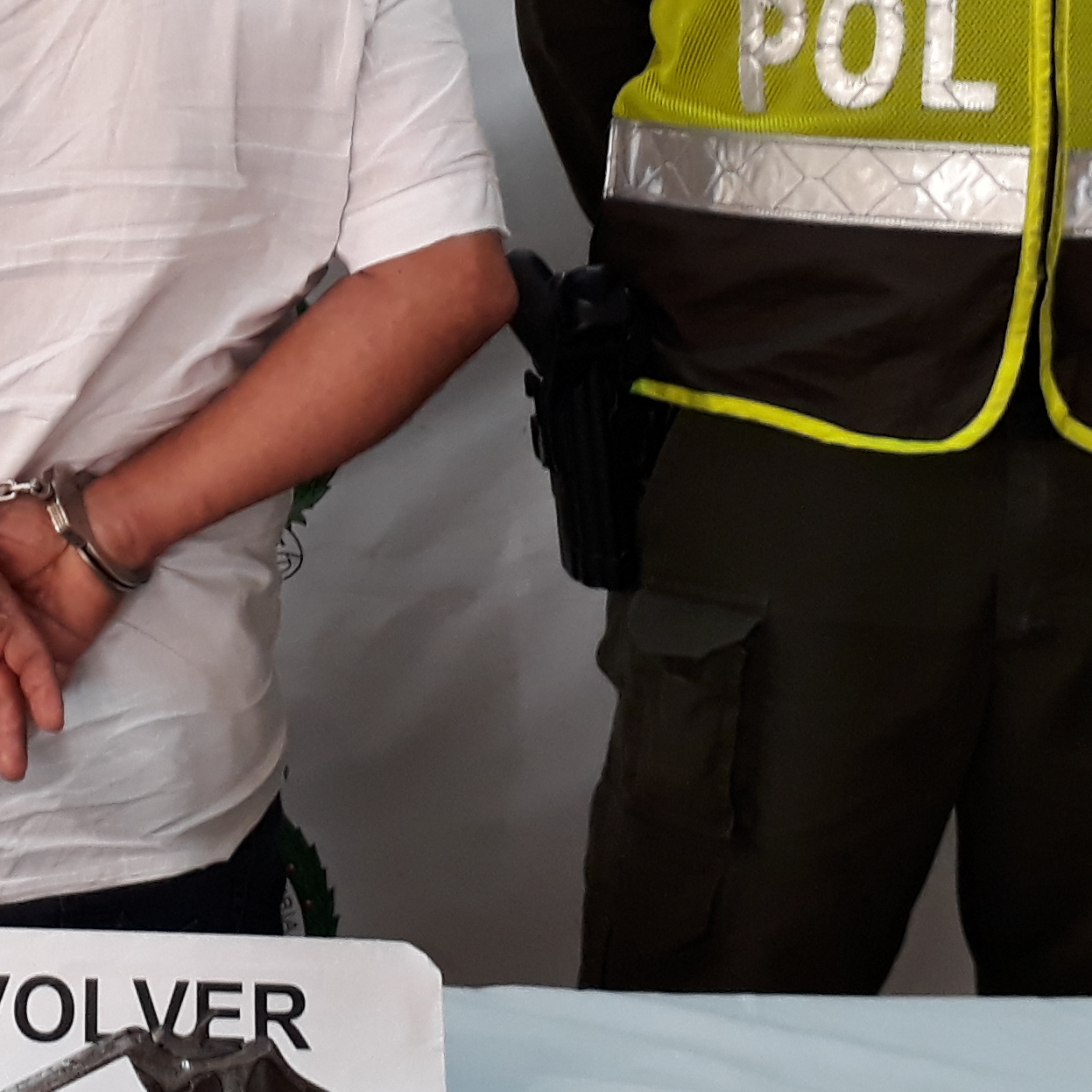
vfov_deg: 21.5
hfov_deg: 21.2
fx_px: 2820
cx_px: -5
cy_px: 139
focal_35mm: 79
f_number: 1.9
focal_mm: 3.6
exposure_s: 1/33
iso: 100
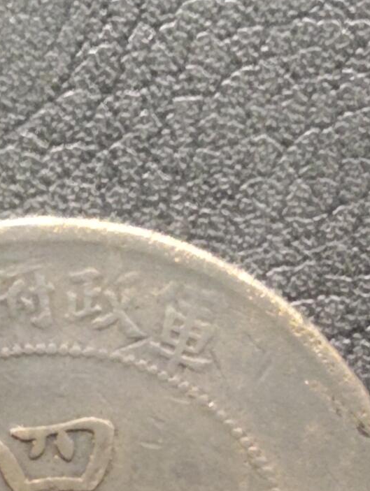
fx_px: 1820
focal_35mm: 128
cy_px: 601
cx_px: 78
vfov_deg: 14.8
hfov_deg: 11.6
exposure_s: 1/20
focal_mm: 3.42
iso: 1600
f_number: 2.2
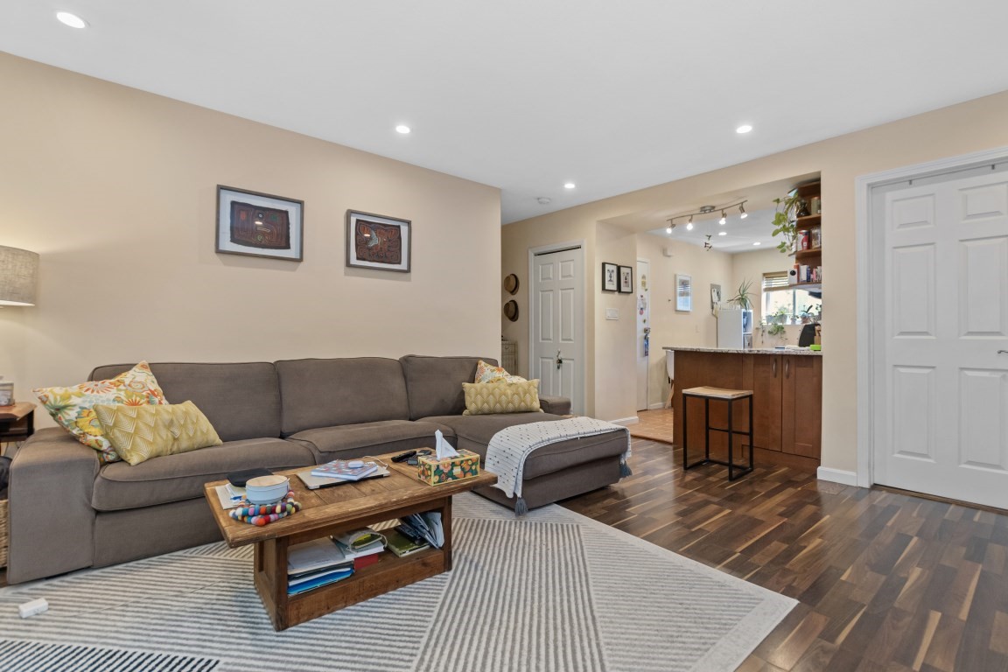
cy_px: 336
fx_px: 420
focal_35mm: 15
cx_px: 504
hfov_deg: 100.4
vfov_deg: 77.3
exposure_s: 1/80
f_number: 4
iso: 500
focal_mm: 10
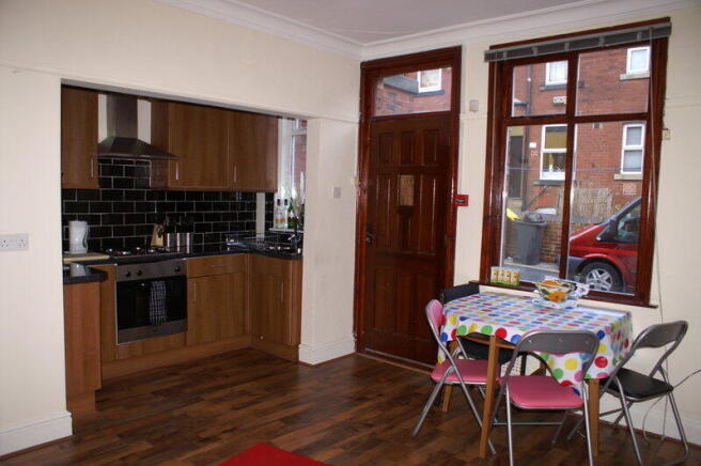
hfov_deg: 67.4
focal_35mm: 27
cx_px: 350
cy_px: 233
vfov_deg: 47.8
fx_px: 525
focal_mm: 18
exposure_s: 1/60
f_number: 3.5
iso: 400
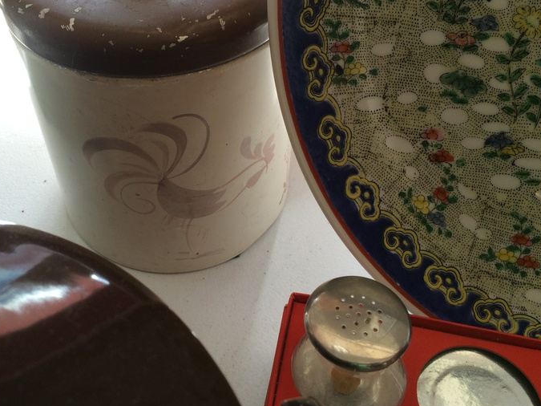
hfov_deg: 46.4
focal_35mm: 40
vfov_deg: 35.8
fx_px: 625
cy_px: 154
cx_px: 208
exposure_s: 1/120
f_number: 2.2
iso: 50
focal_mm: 4.12
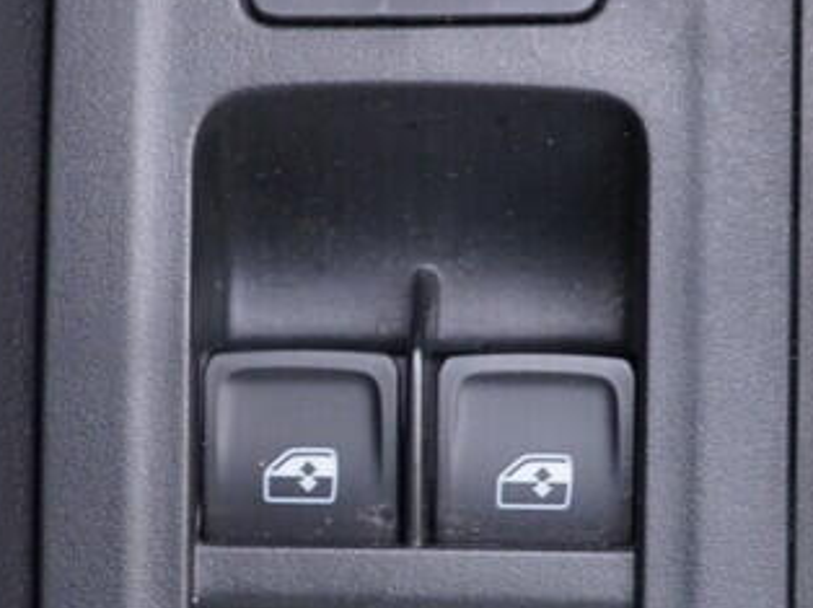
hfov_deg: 17.4
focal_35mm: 113
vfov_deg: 13.0
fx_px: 2652
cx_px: 251
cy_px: 457
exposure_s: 1/40
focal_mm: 24
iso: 320
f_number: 2.8
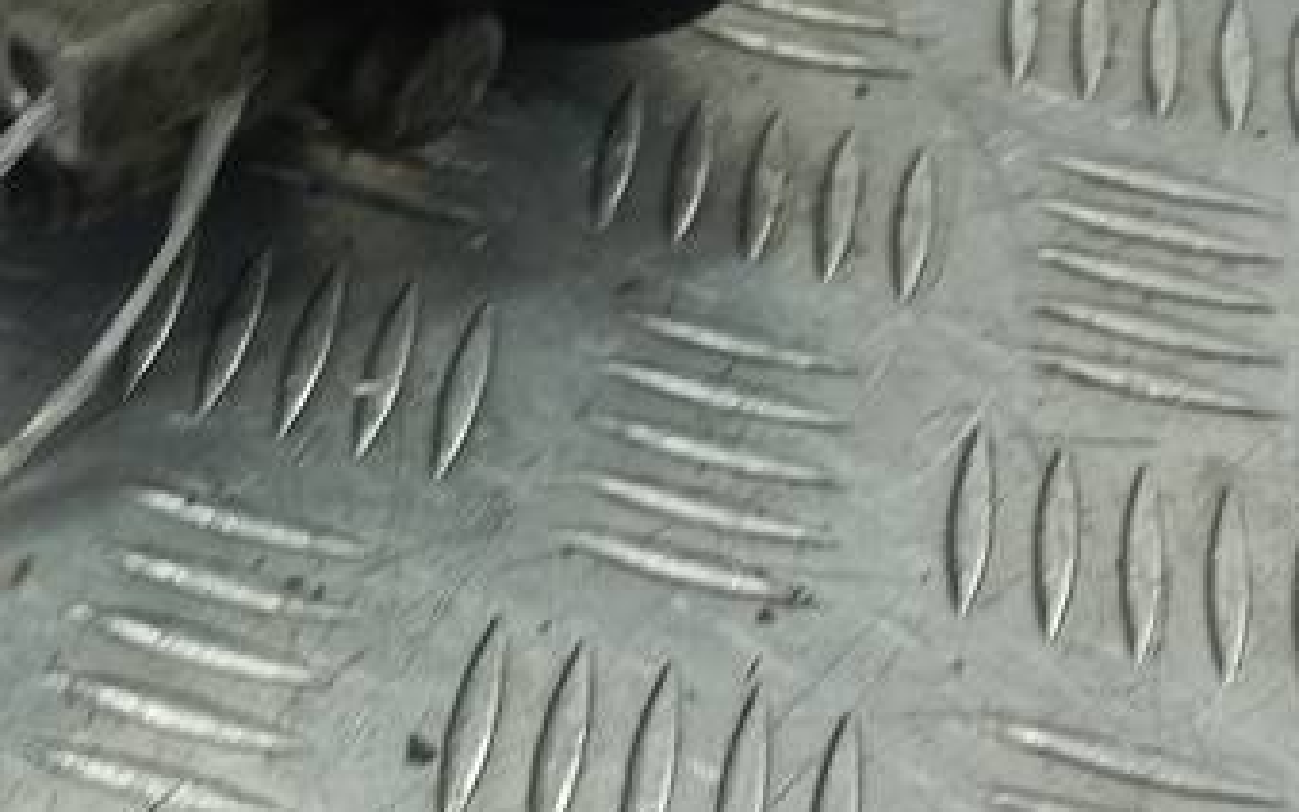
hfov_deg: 24.6
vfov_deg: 16.1
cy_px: 38
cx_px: -4
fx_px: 2833
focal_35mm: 80
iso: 64
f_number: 1.8
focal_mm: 4.6
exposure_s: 1/50
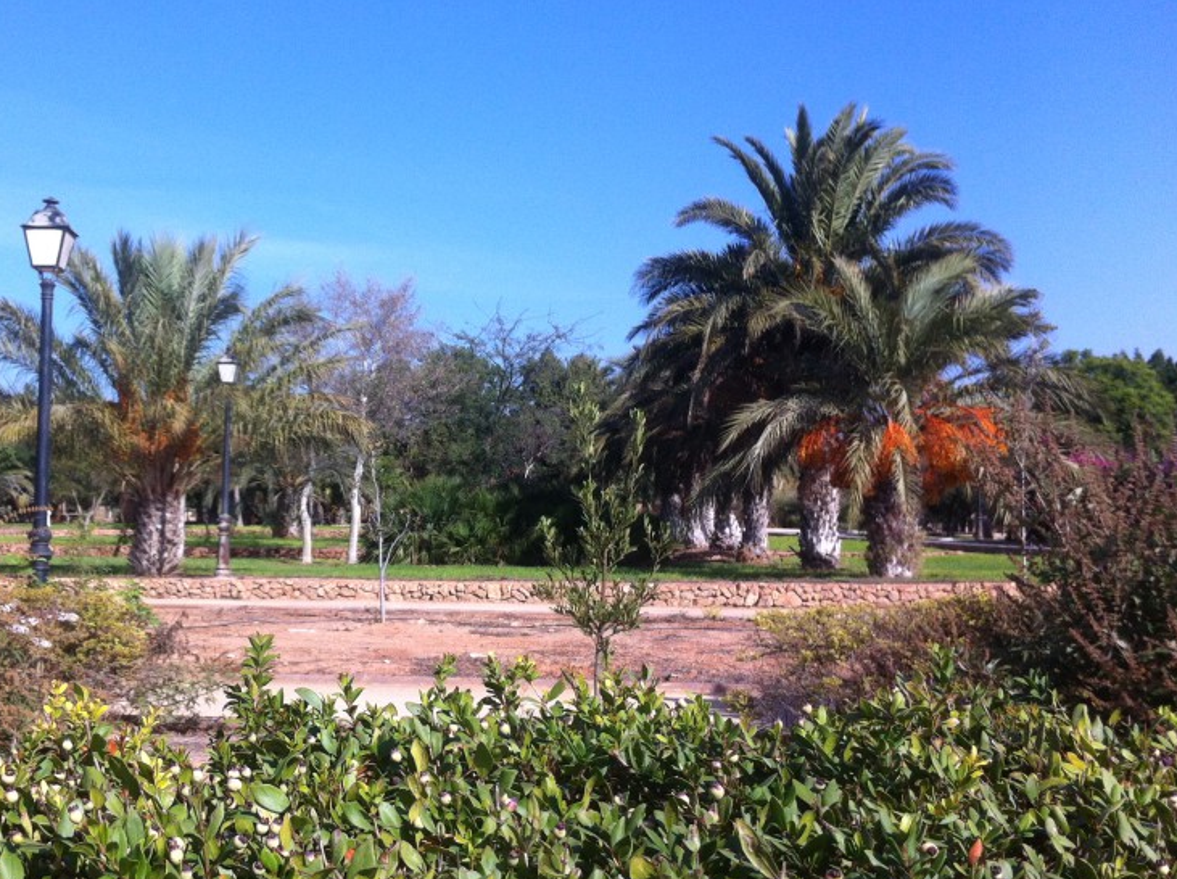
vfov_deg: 29.6
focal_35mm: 49
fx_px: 1664
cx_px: 393
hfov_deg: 38.5
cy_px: 433
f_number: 2.8
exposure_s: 1/1257
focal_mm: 3.85
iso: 80
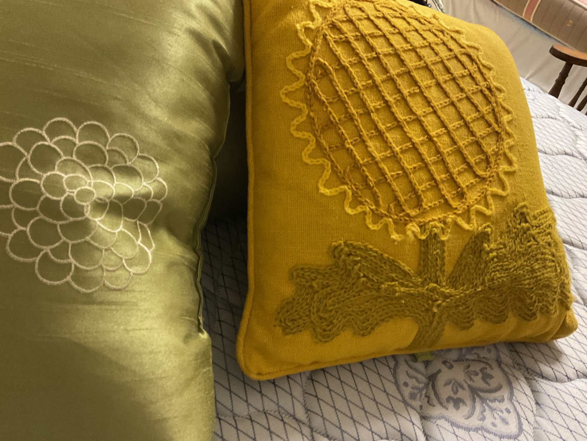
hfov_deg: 61.7
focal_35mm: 29
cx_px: 294
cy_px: 220
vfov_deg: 48.2
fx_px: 492
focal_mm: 3
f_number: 1.8
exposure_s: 1/30
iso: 400
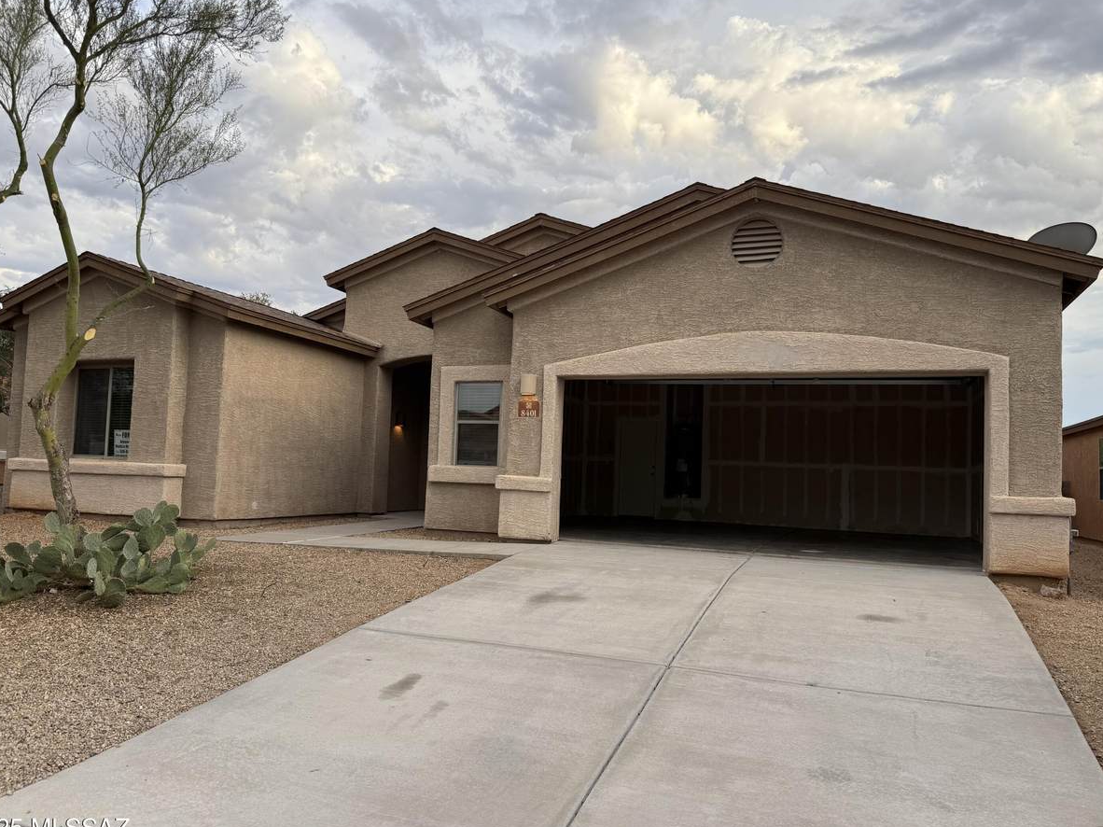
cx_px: 544
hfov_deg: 67.3
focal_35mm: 26
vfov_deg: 53.0
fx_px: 828
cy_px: 421
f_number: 1.78
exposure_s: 1/627
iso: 80
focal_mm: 6.76
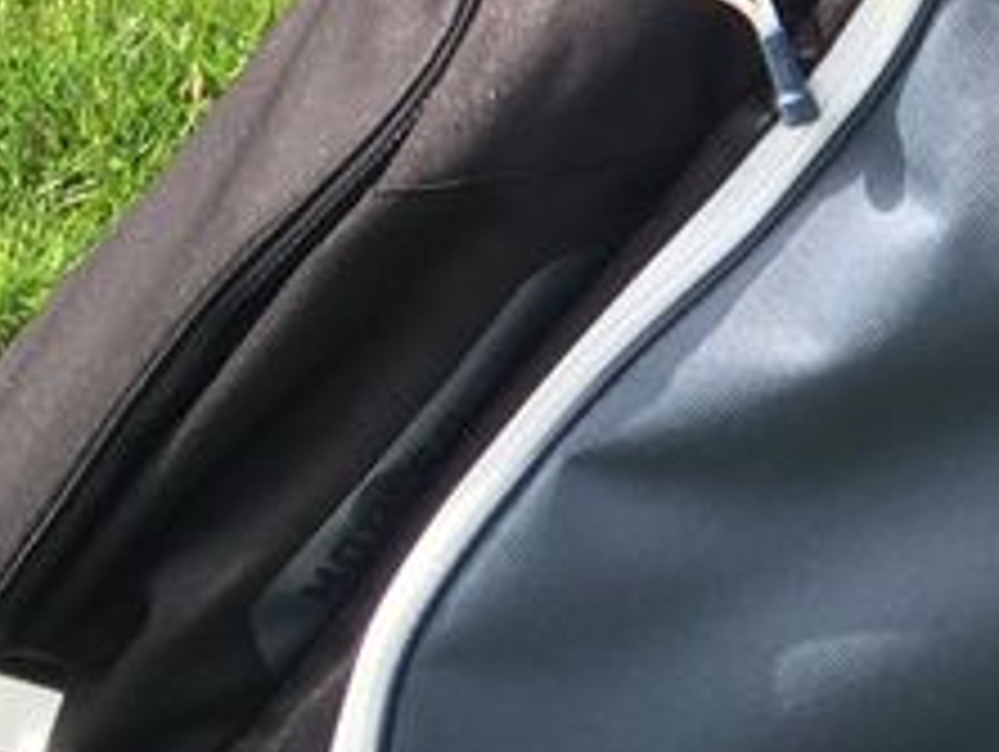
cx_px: 1719
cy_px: -261
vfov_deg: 8.8
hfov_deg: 11.1
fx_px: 4825
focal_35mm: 167
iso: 32
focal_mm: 4.15
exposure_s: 1/534
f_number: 2.2
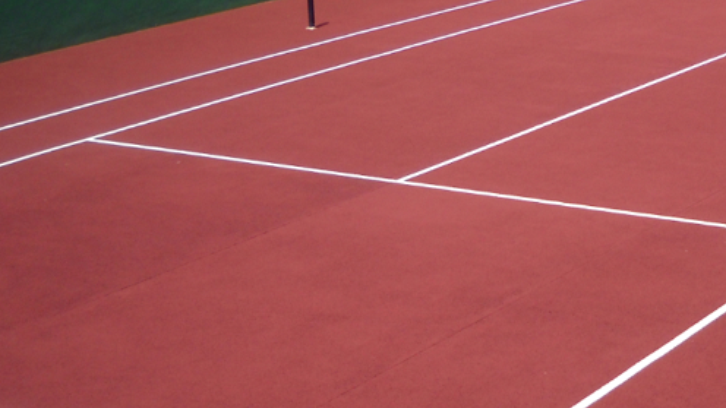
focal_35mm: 81
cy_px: 239
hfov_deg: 25.7
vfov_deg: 14.9
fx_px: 1559
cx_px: 591
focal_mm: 6.72
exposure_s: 1/337
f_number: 5.5
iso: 64
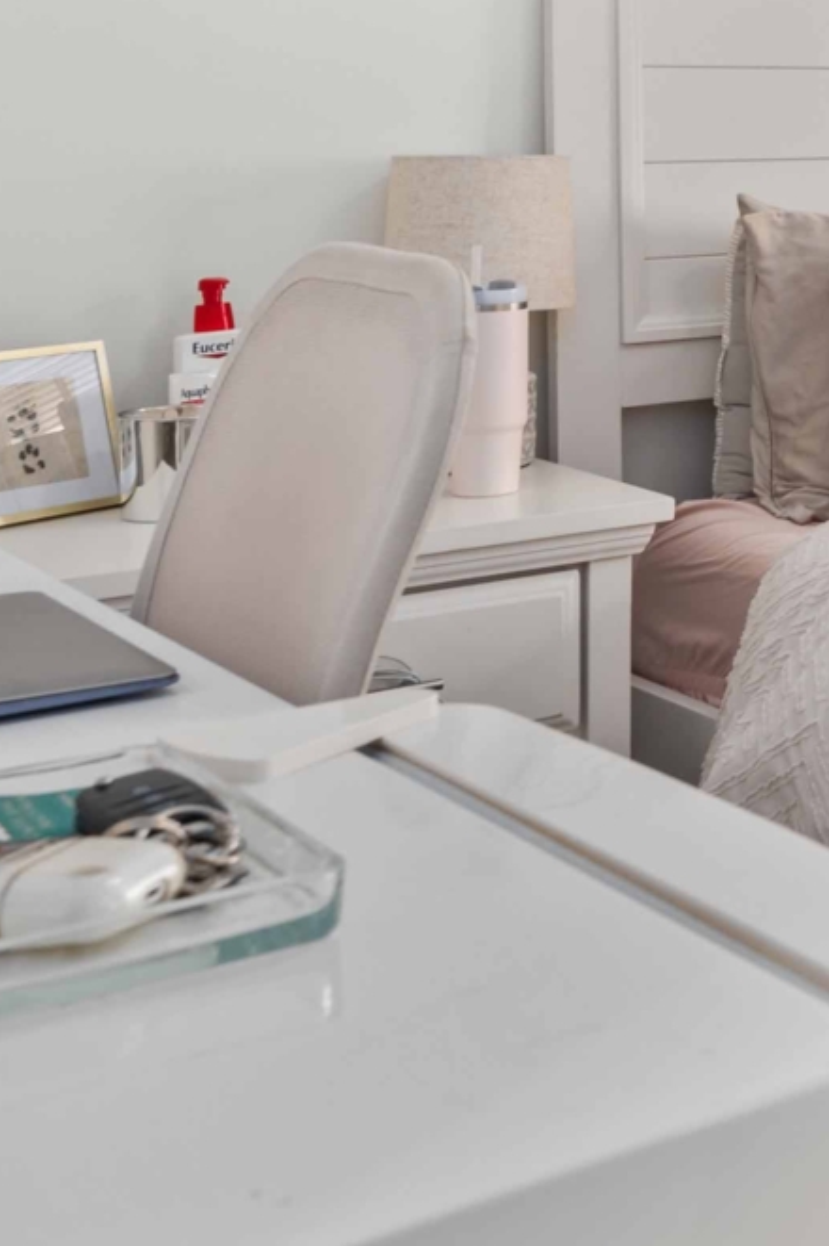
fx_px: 2211
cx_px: 1520
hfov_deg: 17.2
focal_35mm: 64
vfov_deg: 30.0
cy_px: 97
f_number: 8
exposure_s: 1/4
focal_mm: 16.5
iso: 100
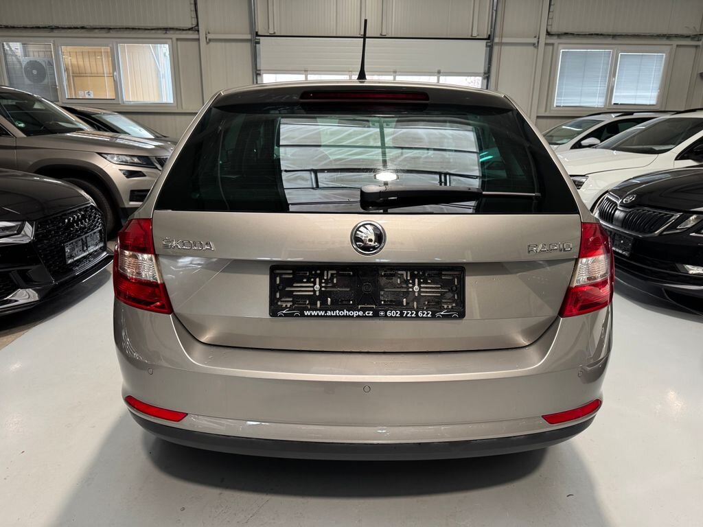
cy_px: 264
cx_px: 352
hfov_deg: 71.6
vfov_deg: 56.8
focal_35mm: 24
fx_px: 487
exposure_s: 1/97
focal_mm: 6.76
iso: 200
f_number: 1.78
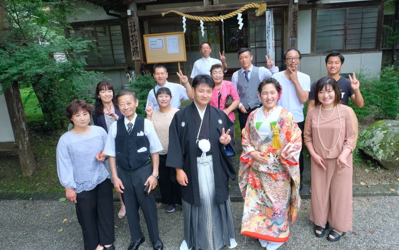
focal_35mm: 25
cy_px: 122
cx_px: 202
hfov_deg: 72.5
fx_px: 272
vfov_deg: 49.3
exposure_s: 1/60
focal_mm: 16
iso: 1600
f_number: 14
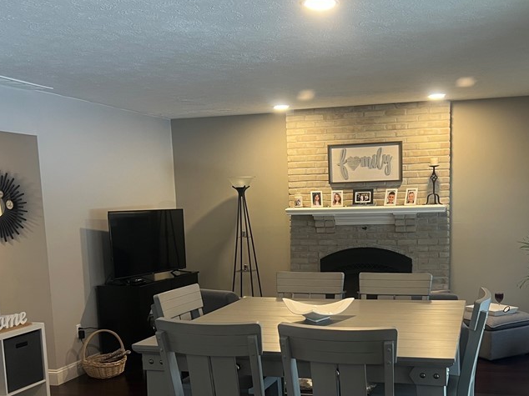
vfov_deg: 33.7
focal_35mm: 42
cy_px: 289
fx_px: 642
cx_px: 320
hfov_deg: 44.5
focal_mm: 5.7
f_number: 1.5
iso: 200
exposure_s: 1/60
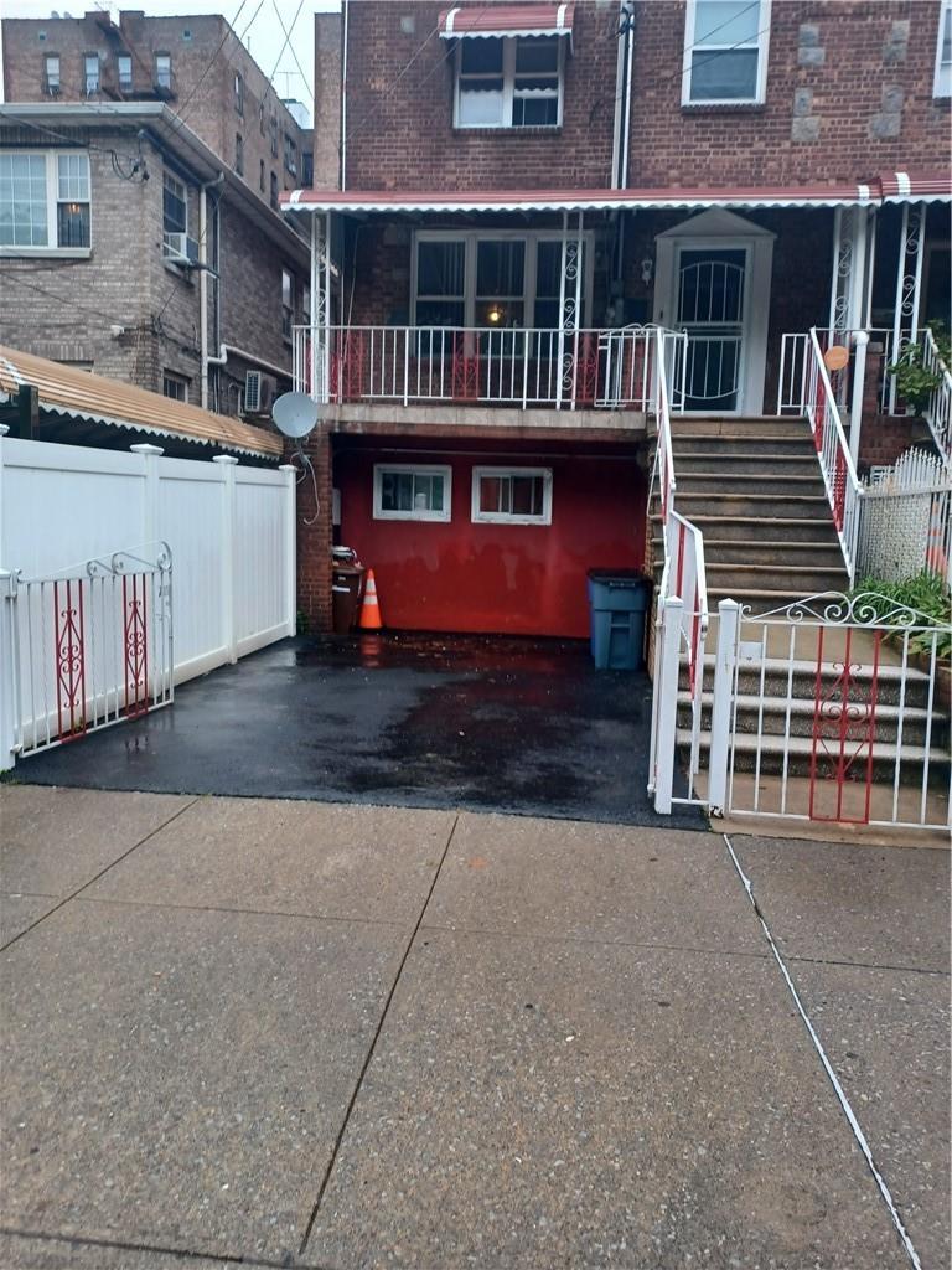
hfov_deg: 54.9
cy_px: 635
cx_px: 476
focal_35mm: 25
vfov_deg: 69.4
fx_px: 917
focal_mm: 4.6
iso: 40
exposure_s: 1/50
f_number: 1.8
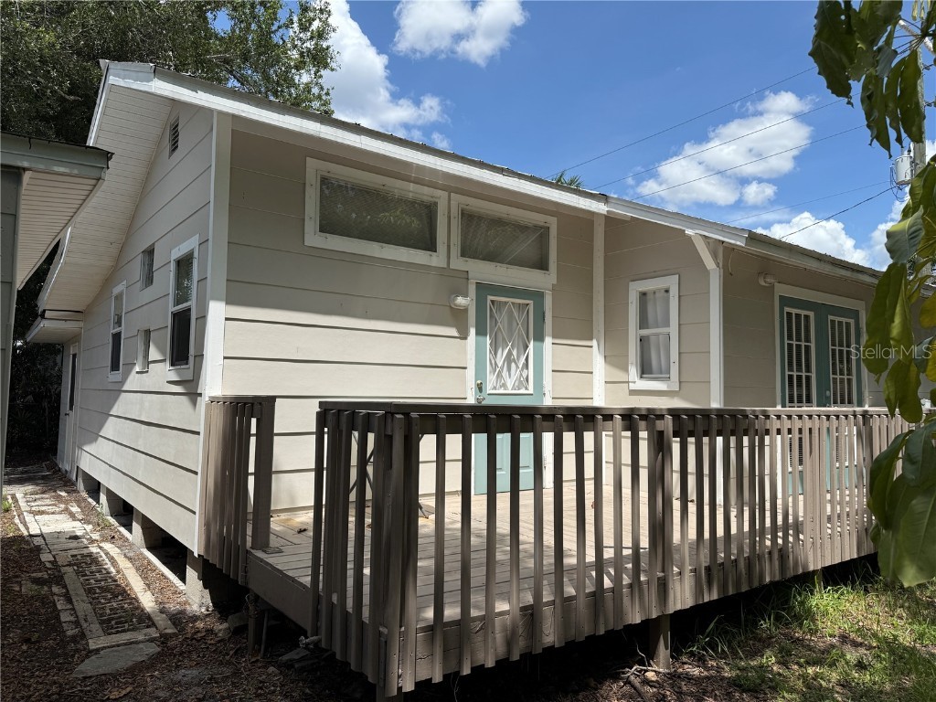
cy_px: 351
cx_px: 468
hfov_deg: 71.6
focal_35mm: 24
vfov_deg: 56.8
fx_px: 649
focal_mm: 6.76
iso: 80
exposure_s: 1/4405
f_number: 1.78
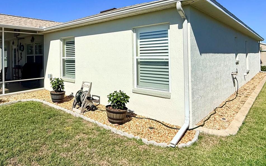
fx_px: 181
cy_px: 54
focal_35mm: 25
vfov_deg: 48.4
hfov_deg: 69.6
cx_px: 80
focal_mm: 2.22
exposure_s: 1/6173
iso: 50
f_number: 2.2
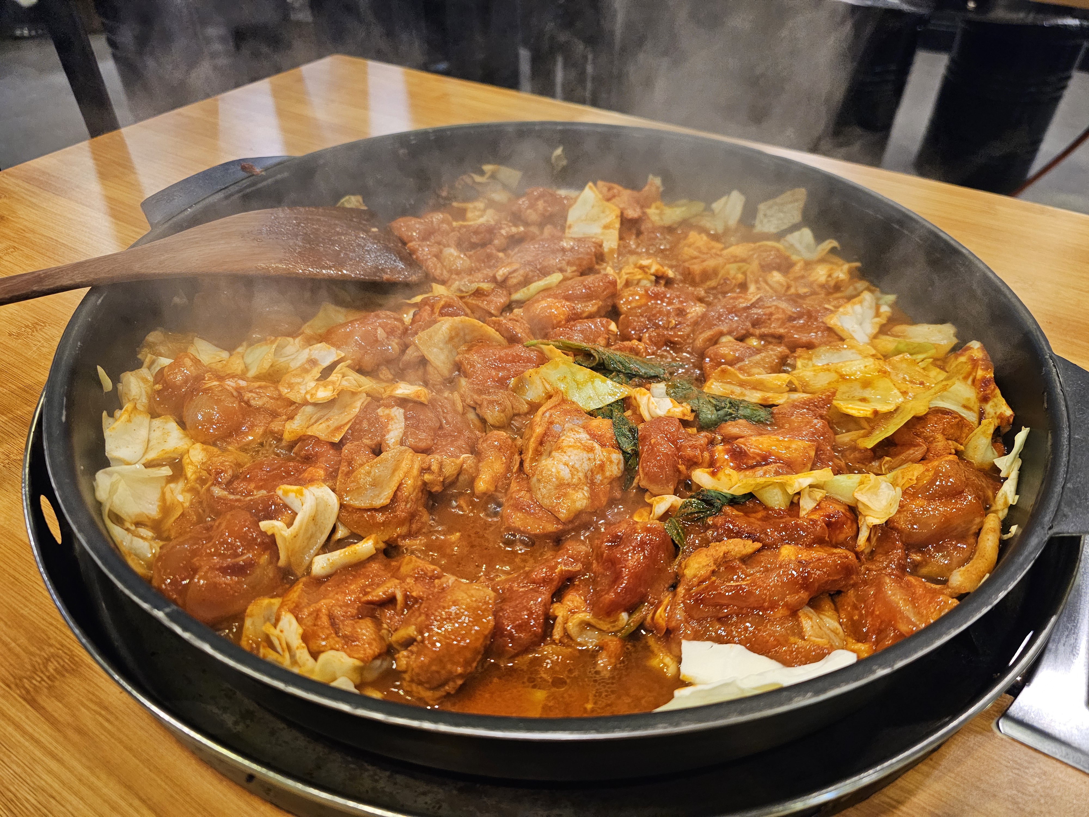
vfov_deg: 58.9
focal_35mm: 23
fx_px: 724
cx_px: 544
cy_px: 408
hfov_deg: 73.9
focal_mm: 6.3
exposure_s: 1/120
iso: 1000
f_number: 1.7
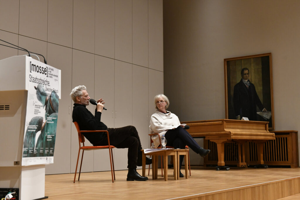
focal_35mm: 55
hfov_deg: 36.2
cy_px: 100
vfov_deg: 24.6
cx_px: 150
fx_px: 458
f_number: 5
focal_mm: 55
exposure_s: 1/125
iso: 3200
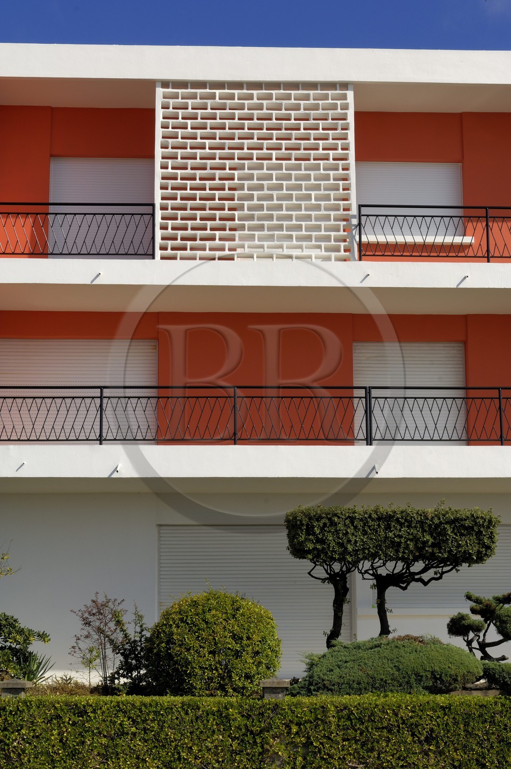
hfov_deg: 18.9
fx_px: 1538
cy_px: 384
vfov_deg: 28.1
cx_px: 256
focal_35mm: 72
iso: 100
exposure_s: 1/160
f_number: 12
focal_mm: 48
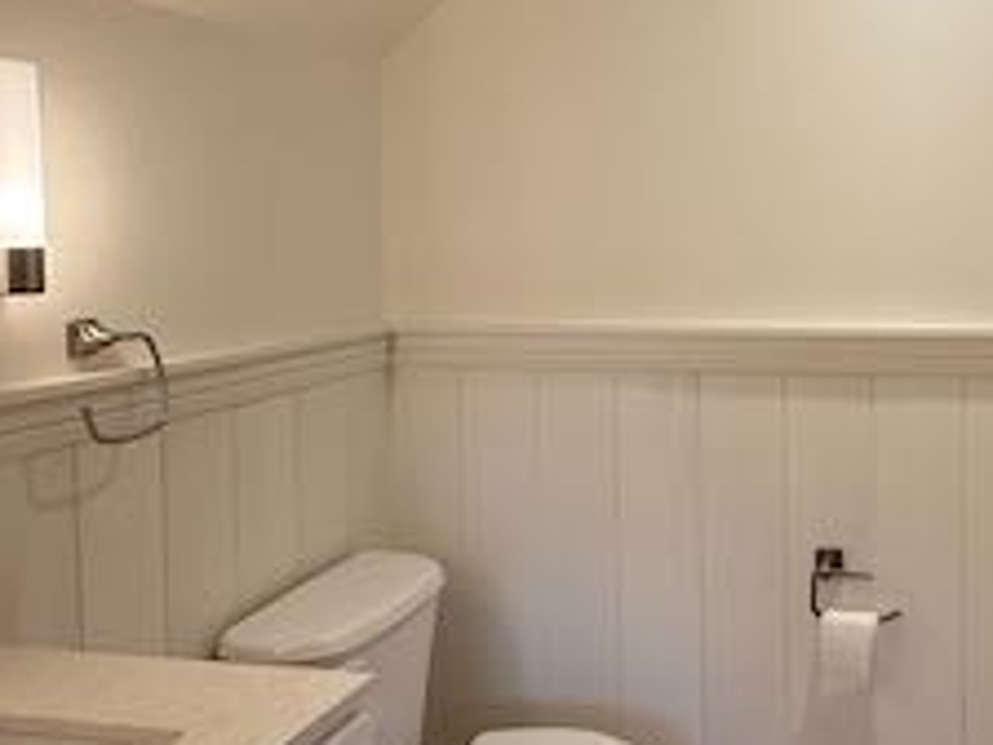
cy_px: 271
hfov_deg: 45.3
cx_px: 736
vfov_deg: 35.7
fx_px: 1147
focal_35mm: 40
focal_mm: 2.22
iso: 200
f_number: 2.2
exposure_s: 1/120
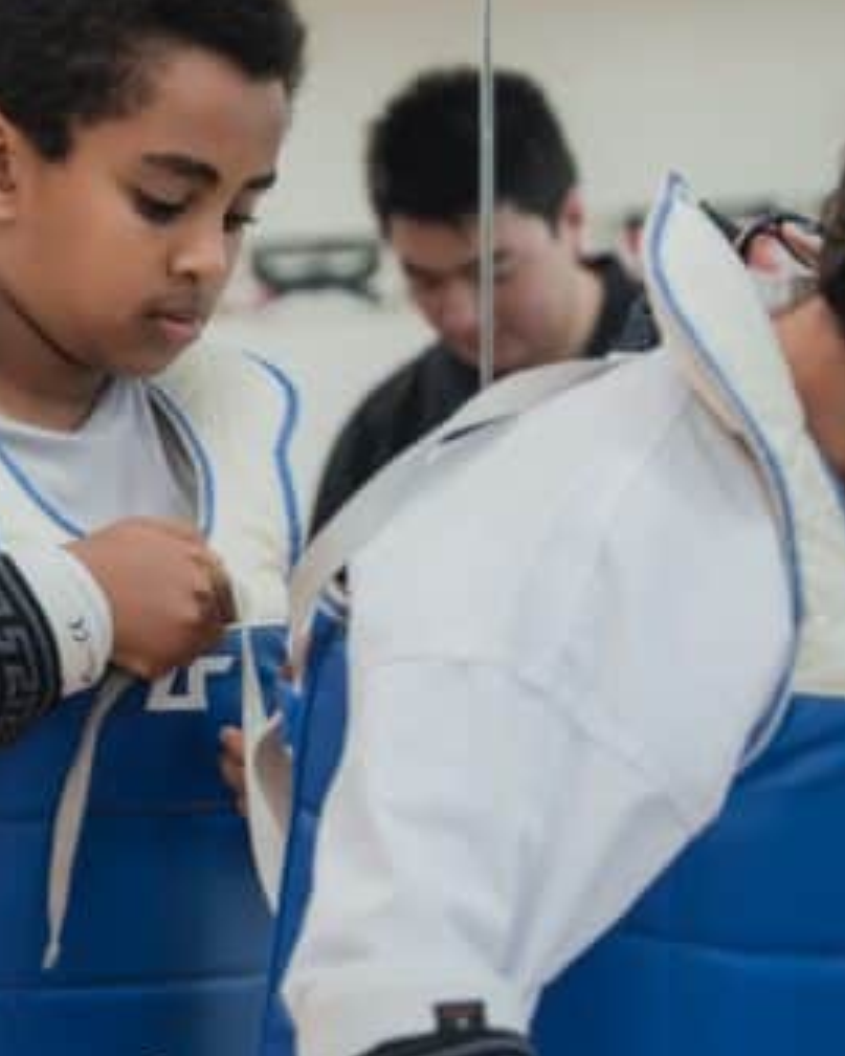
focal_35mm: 164
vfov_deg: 11.7
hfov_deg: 9.3
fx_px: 5138
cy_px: 684
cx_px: -60
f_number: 2.8
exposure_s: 1/1250
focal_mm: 57.5
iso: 4000
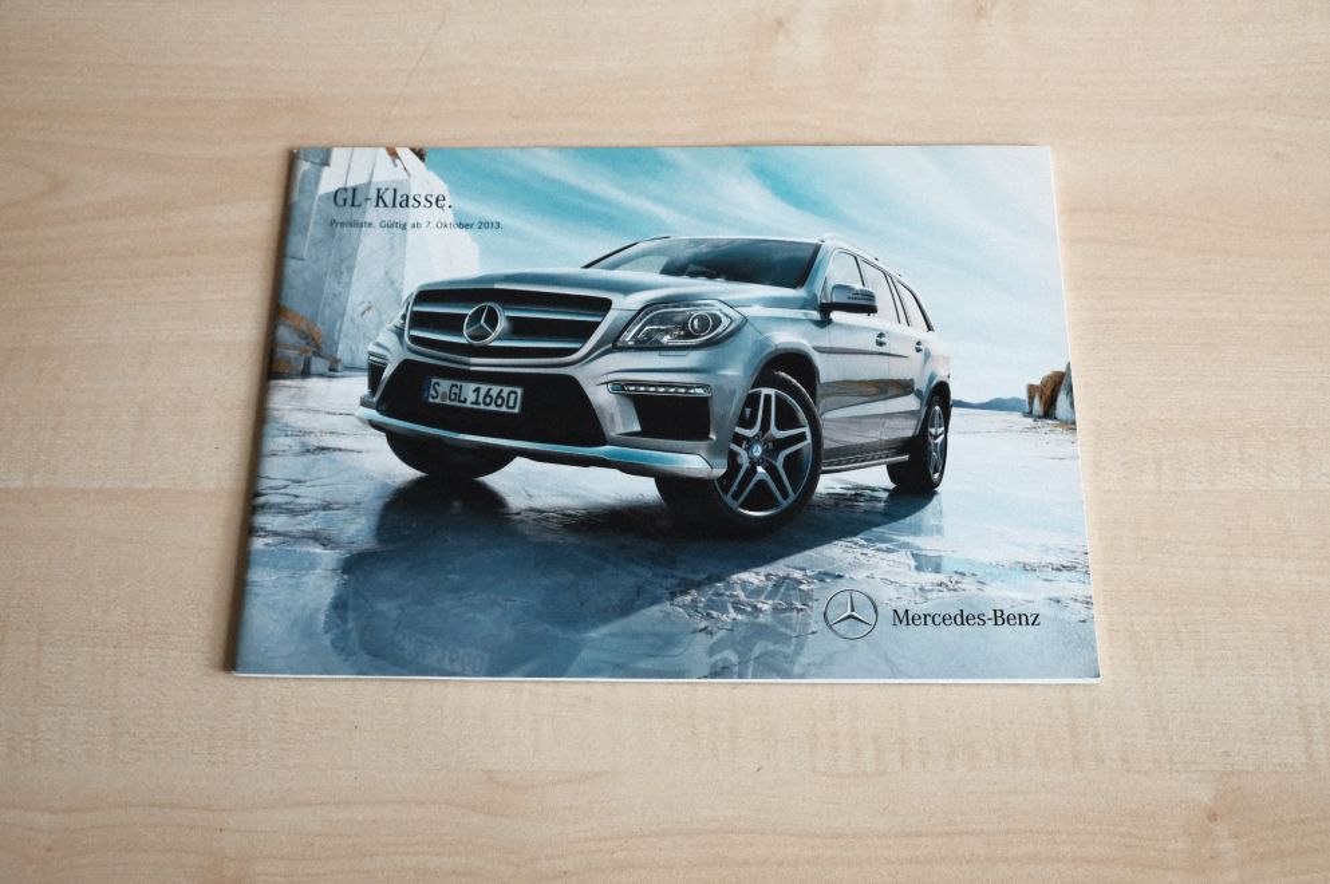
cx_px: 665
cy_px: 442
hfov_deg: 50.7
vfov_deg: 35.0
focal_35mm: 38
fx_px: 1402
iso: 6400
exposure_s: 1/850
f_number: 5.6
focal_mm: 25.4
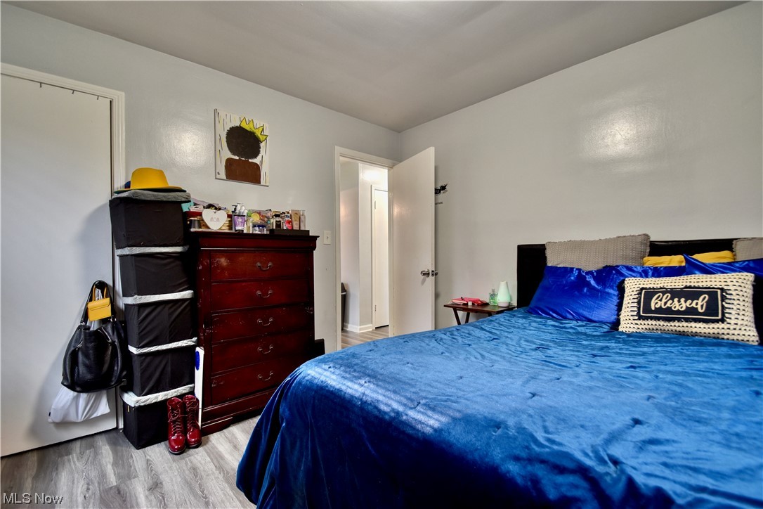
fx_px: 318
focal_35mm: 15
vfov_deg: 77.3
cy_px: 254
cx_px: 382
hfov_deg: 100.4
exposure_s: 1/100
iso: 400
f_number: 7.1
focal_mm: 10
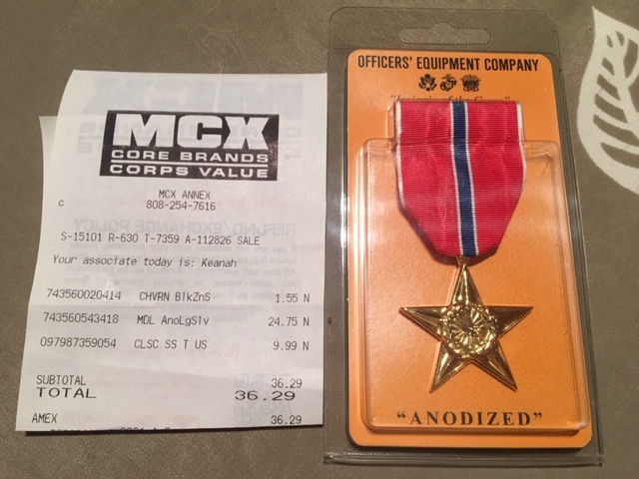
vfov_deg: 48.2
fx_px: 535
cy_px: 240
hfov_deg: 61.7
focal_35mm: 29
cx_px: 320
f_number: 2.2
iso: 100
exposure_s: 1/30
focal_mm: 4.15
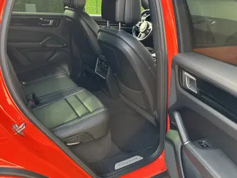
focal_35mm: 24
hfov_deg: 71.6
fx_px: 164
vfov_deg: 56.8
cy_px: 89
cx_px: 118
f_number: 1.78
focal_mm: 6.76
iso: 80
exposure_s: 1/121
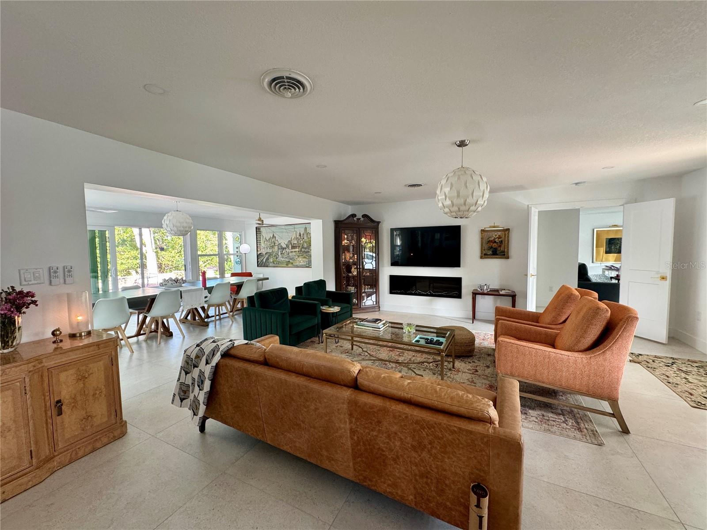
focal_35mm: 14
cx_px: 354
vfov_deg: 85.7
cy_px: 265
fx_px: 286
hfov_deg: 102.1
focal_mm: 2.22
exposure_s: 1/120
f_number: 2.2
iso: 200
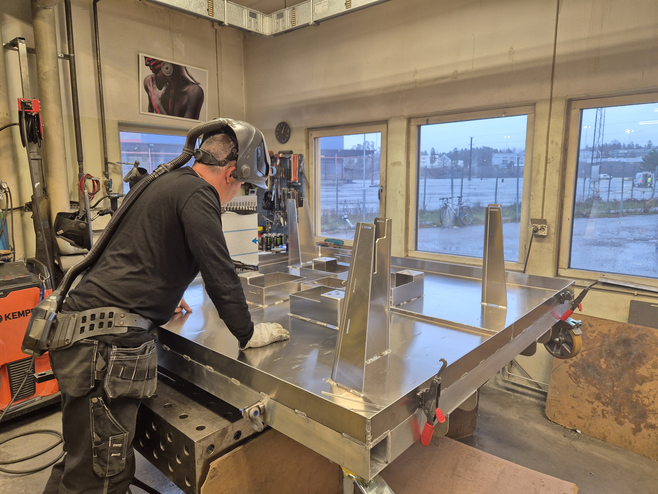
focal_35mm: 23
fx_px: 437
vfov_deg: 58.9
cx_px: 329
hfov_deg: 73.9
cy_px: 247
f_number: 1.8
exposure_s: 1/100
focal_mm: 5.4
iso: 125
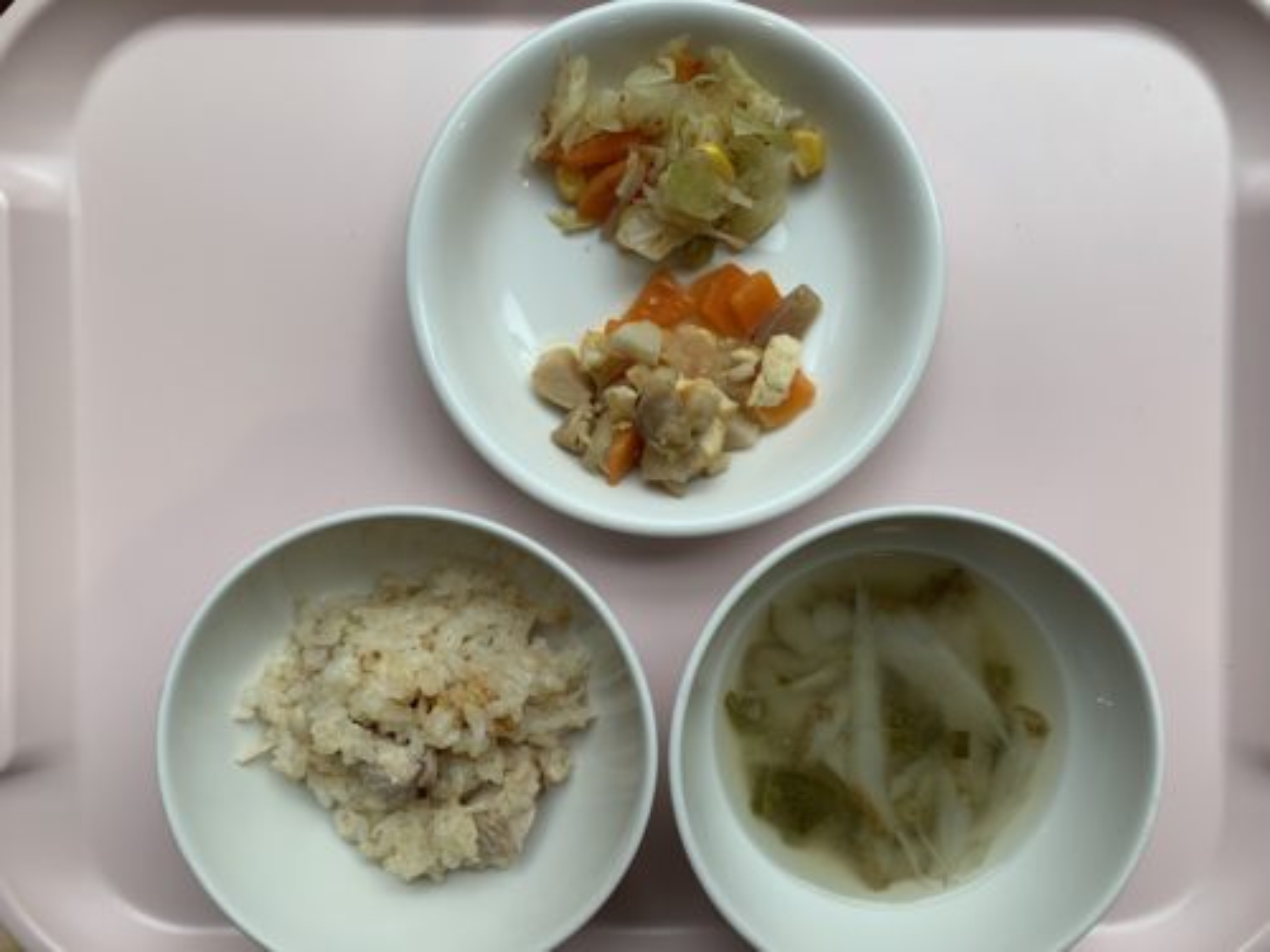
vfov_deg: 53.1
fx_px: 954
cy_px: 476
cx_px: 635
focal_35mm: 26
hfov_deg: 67.3
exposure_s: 1/122
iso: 32
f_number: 1.8
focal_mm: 4.25
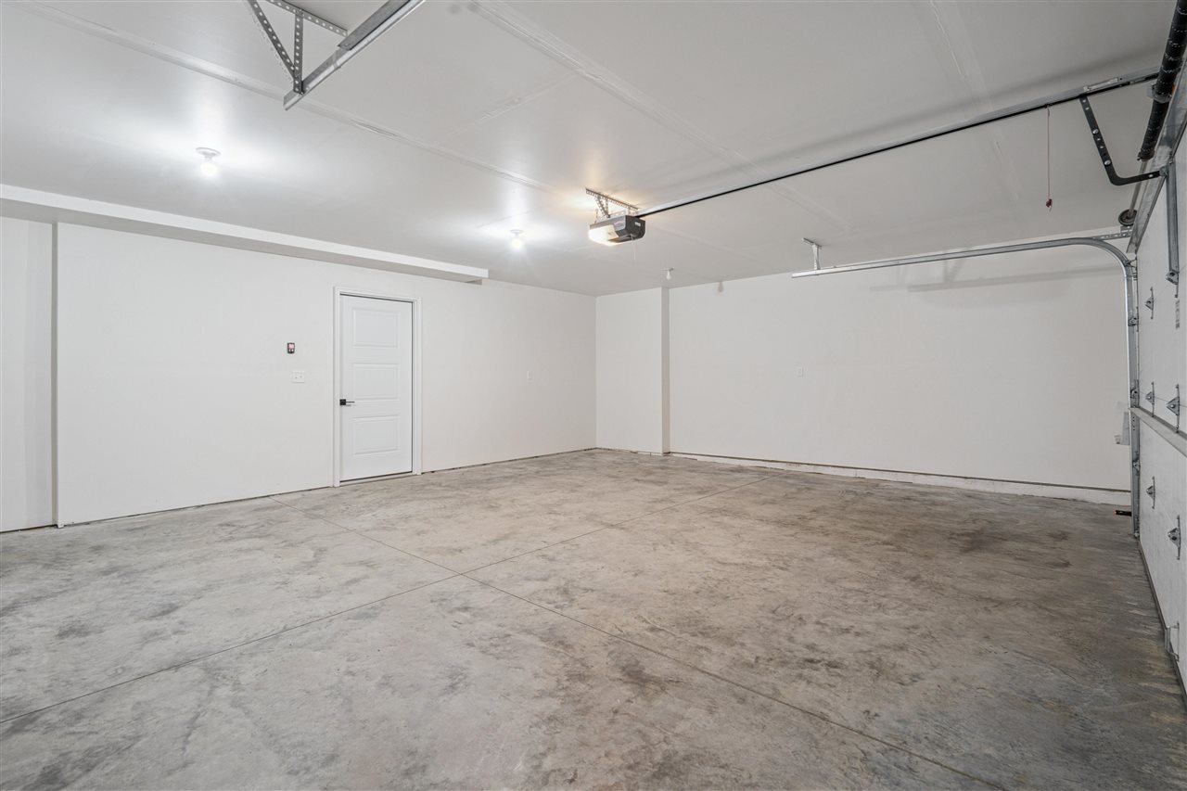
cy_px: 396
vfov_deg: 73.7
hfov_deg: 96.7
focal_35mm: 16
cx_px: 594
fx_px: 527
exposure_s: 1/8
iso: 400
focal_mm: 16
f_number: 9
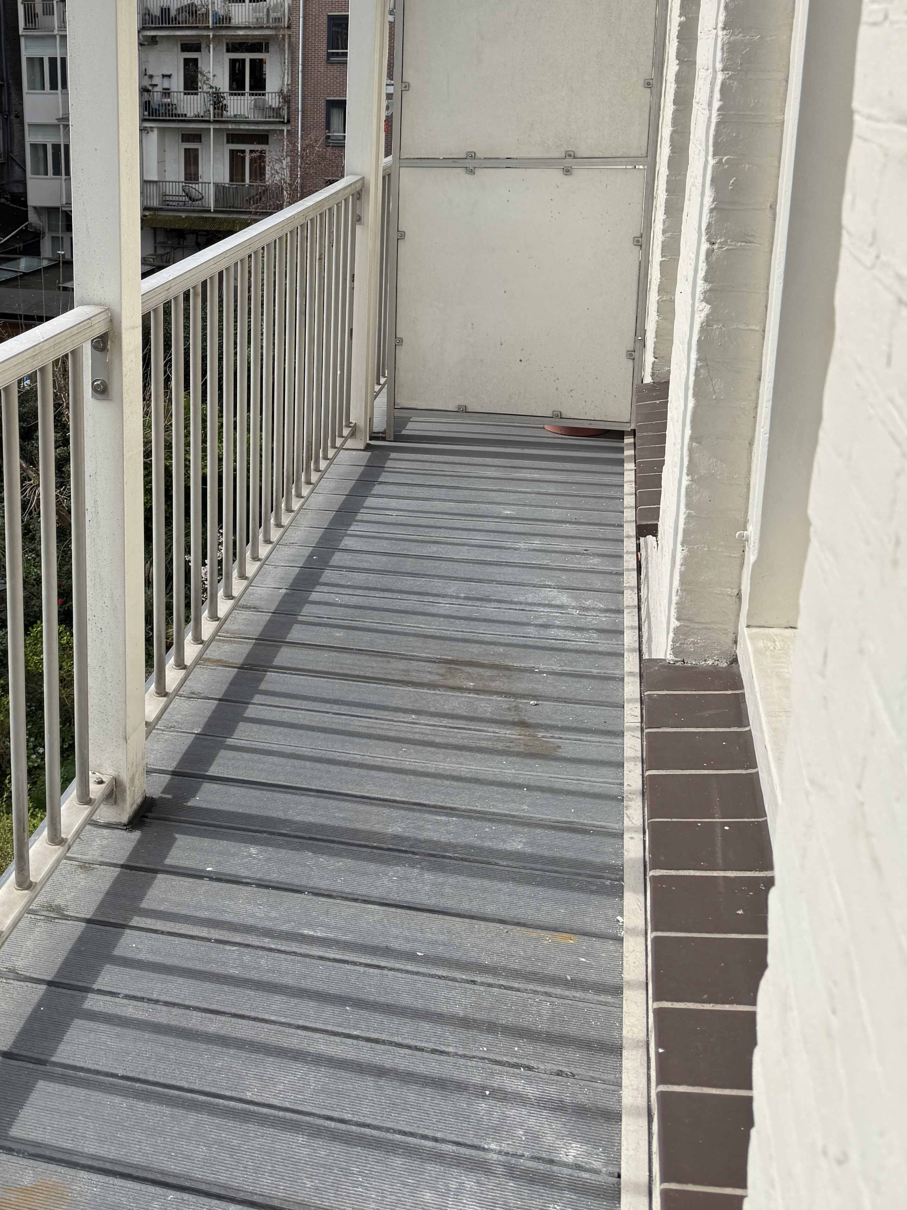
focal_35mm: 36
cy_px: 316
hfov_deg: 38.7
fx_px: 1258
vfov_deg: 49.5
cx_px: 234
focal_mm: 6.76
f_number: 1.78
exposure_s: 1/3096
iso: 80
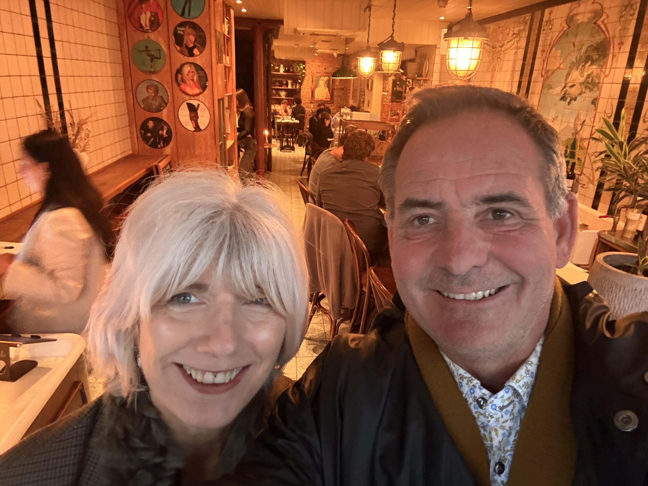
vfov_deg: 58.9
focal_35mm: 23
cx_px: 324
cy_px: 243
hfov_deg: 73.9
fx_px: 431
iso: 640
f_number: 1.9
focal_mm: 2.69
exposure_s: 1/17
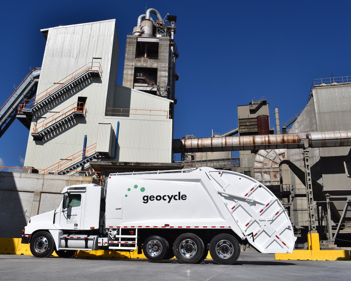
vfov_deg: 47.1
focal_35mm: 31
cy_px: 138
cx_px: 158
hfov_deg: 57.1
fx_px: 322
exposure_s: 1/640
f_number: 13
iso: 200
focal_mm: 18
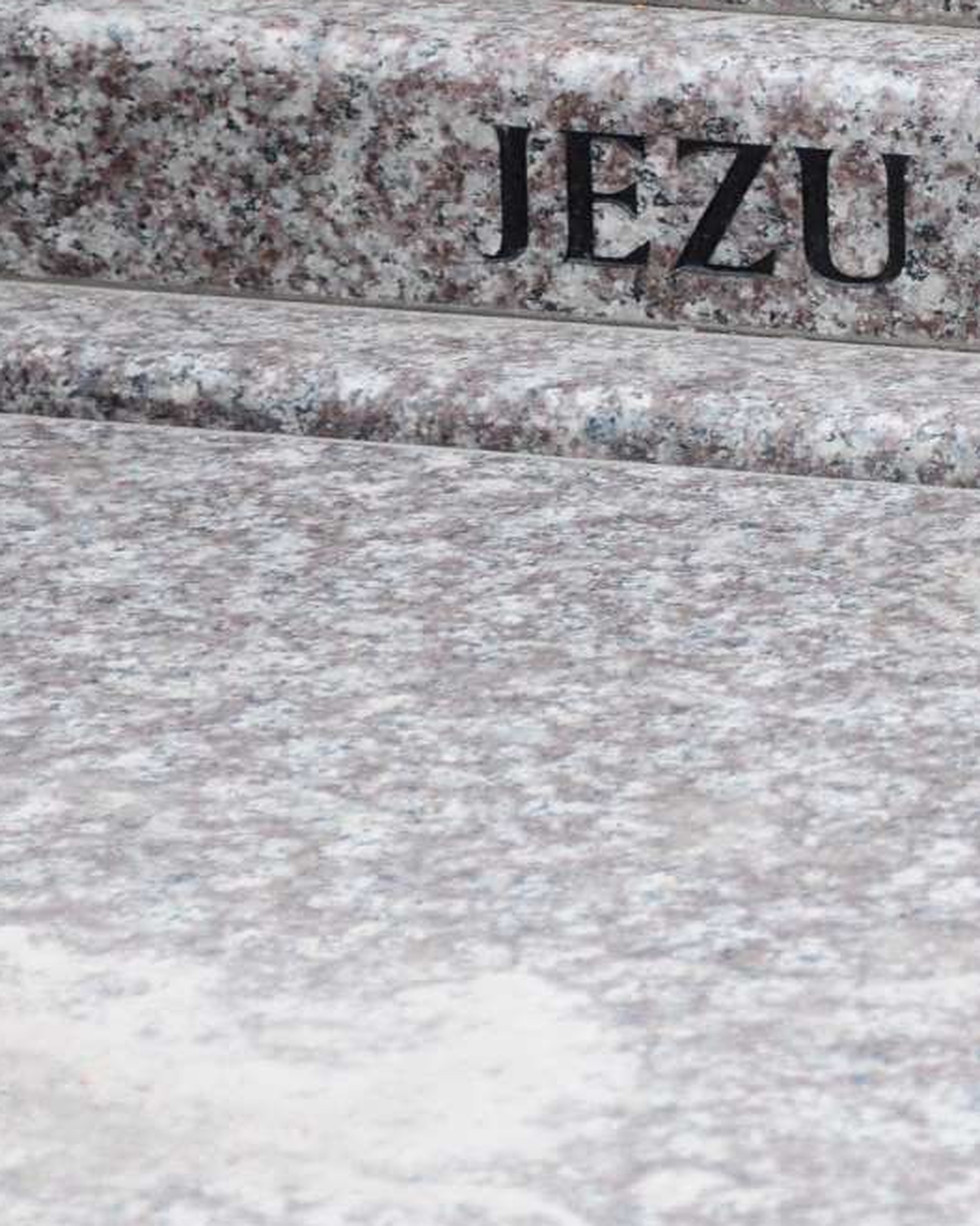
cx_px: 1541
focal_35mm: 436
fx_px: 15798
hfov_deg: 3.5
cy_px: -34
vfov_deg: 4.4
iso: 640
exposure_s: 1/400
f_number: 7.1
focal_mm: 95
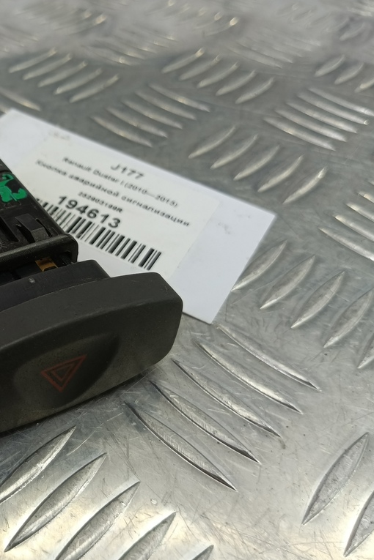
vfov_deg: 58.7
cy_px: 280
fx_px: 499
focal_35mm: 32
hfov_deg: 37.3
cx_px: 12
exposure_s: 1/50
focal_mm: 4.11
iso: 112
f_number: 1.6
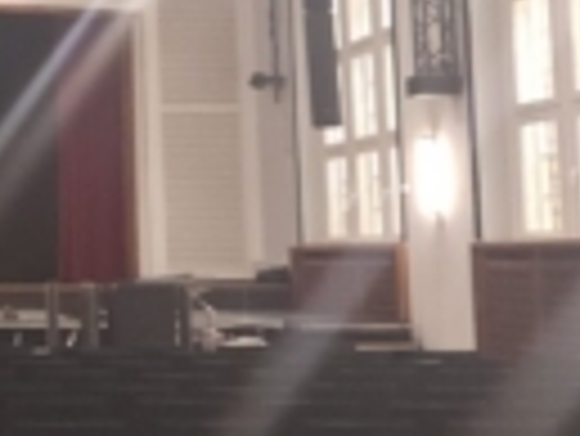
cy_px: 56
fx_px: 1610
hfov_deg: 18.8
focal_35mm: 96
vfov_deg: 15.3
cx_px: -189
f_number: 1.8
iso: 800
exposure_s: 1/180
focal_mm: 5.4
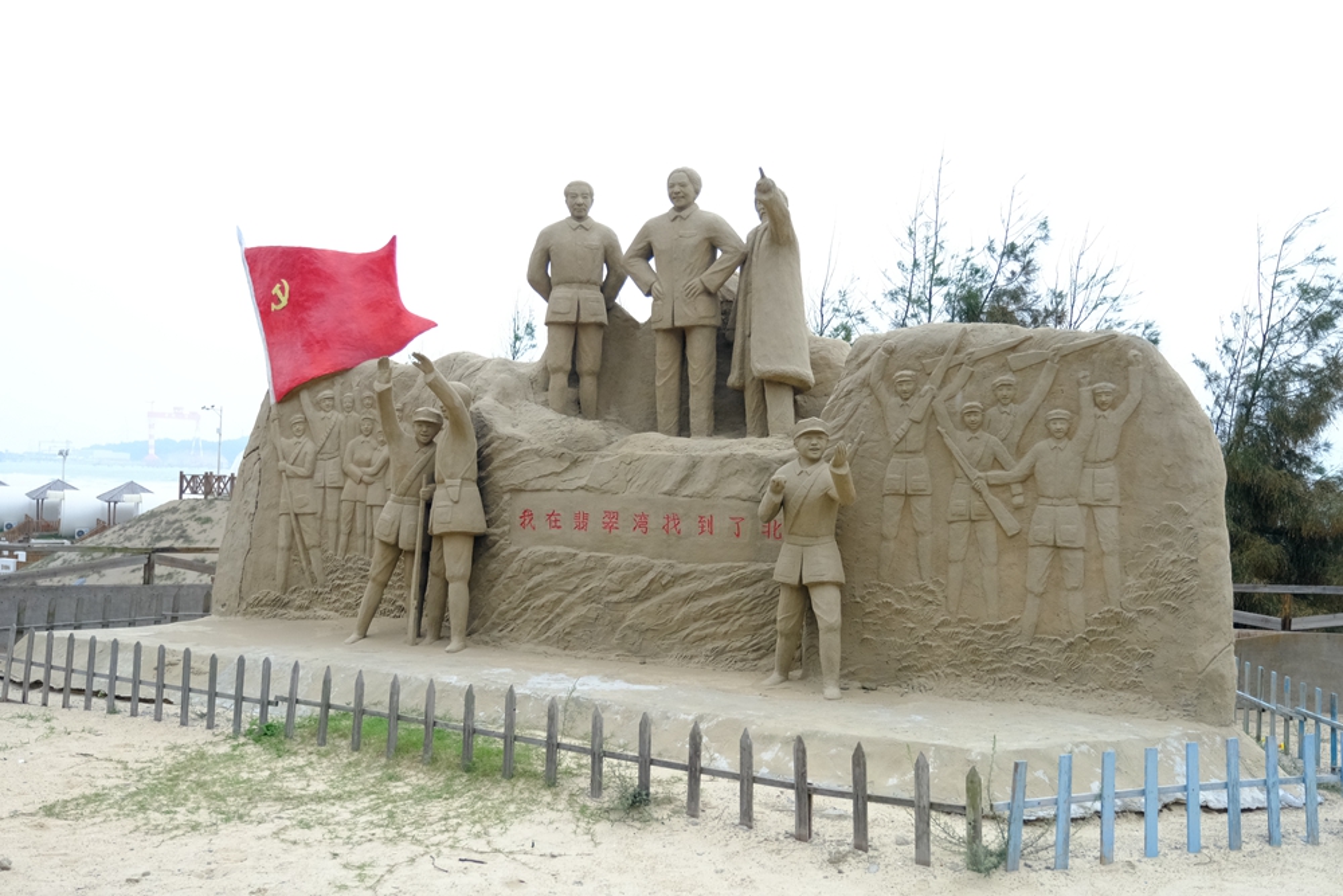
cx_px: 672
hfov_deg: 55.8
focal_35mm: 34
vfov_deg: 38.9
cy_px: 448
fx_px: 1268
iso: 2000
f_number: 2.8
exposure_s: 1/8000
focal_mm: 22.7
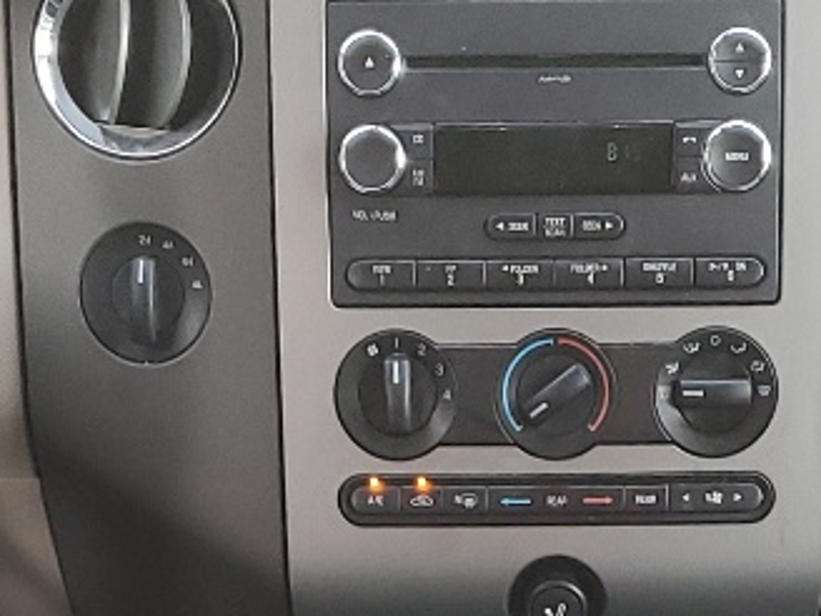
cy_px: 1154
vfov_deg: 10.8
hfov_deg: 15.5
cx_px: 486
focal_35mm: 127
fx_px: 3012
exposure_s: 1/100
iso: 76
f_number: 1.5
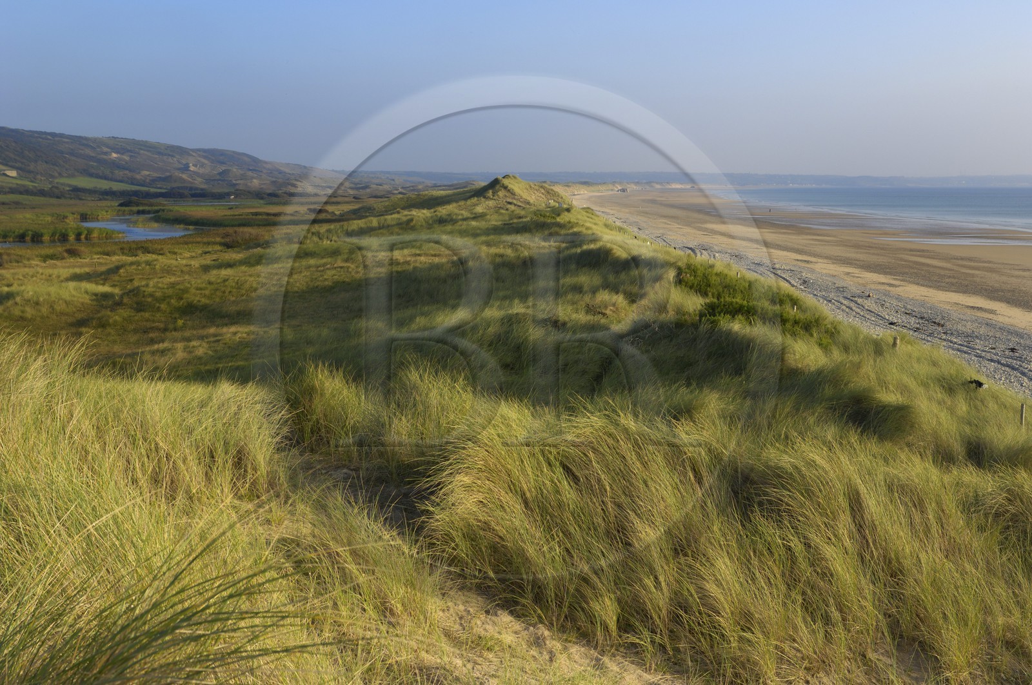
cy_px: 342
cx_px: 516
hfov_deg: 46.5
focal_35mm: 42
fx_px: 1202
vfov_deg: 31.8
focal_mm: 28
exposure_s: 1/100
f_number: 6.7
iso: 100
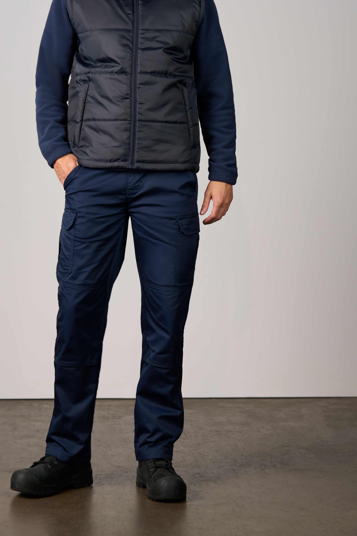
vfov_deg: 27.6
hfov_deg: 18.6
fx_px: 1086
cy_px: 205
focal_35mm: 73
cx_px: 106
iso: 500
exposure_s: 1/160
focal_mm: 50
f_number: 3.5
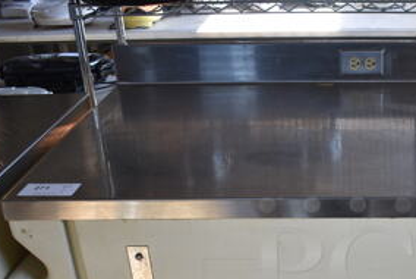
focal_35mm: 58
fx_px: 671
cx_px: 357
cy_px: 264
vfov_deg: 22.7
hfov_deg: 33.0
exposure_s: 1/250
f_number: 3.5
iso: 400
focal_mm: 18
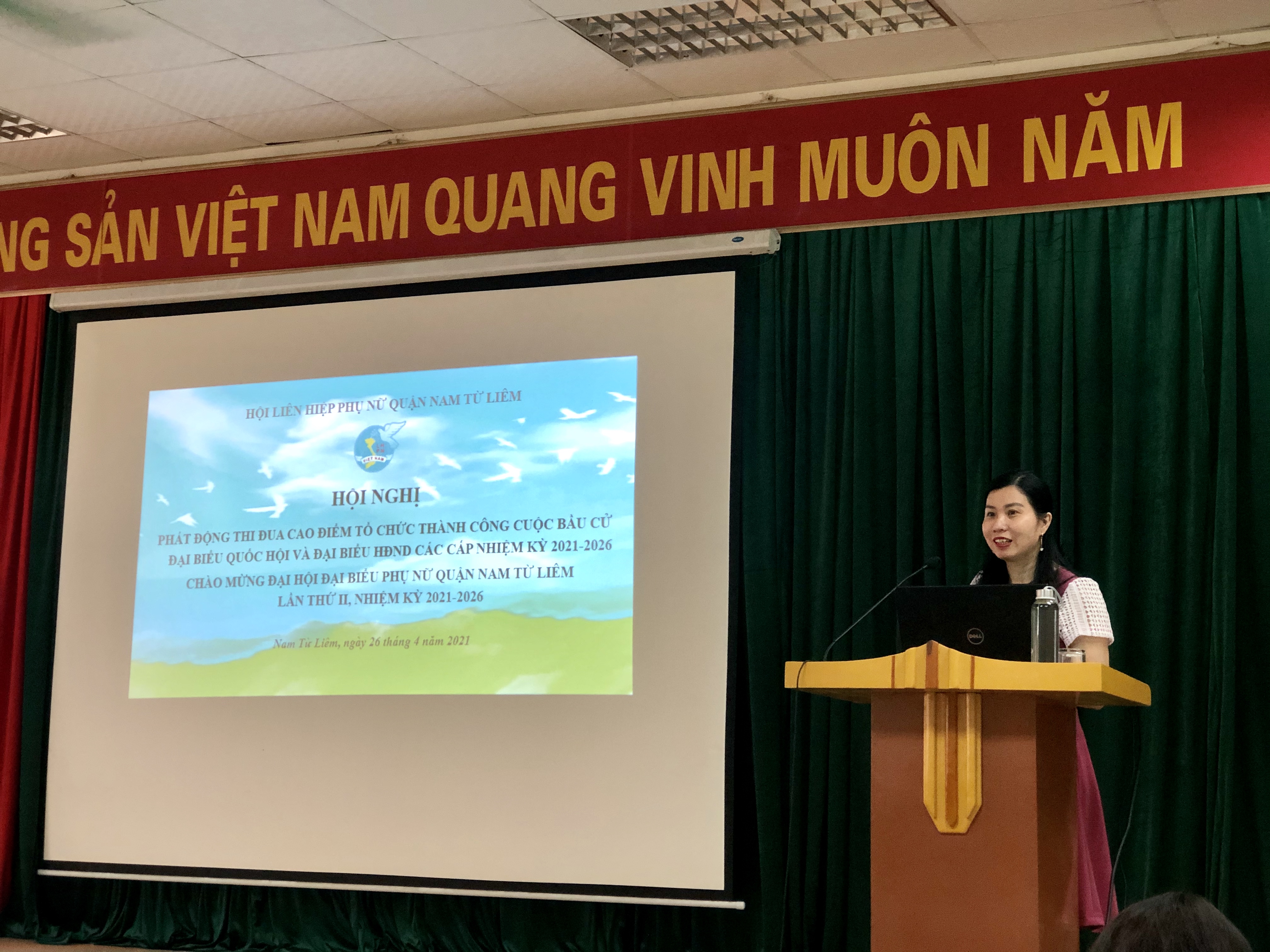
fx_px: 2091
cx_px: 635
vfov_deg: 25.7
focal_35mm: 57
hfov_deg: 33.8
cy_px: 476
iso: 125
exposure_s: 1/33
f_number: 2.8
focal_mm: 6.6
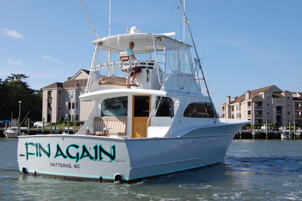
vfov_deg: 28.0
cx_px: 151
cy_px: 100
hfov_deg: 41.1
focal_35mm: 48
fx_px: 402
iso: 200
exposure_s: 1/320
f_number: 9
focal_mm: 32
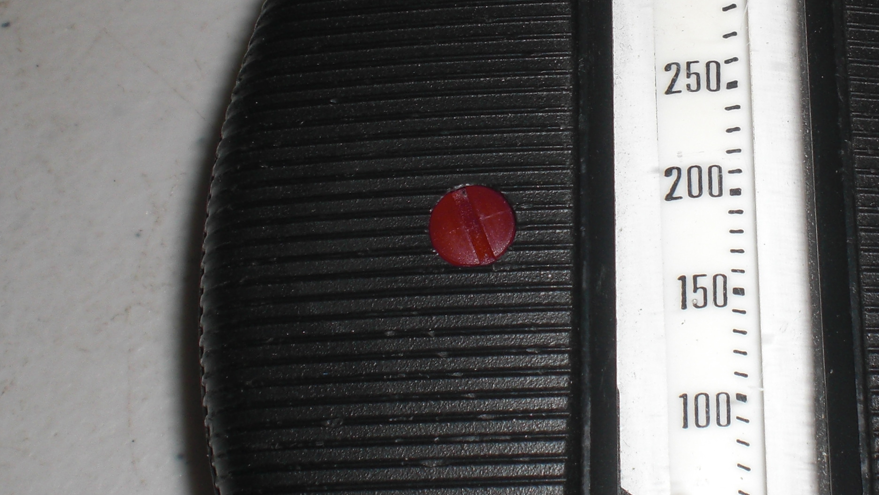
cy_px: 219
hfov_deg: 28.6
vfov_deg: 16.8
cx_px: 727
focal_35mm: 72
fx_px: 1678
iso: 64
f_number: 5.6
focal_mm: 6.3
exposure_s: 1/60
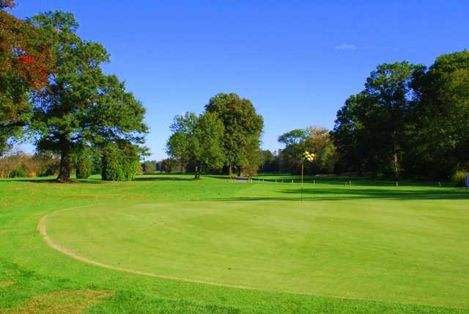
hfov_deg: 53.1
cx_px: 234
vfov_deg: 36.9
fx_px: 469
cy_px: 157
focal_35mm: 36
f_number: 6.3
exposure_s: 1/160
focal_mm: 24
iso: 100
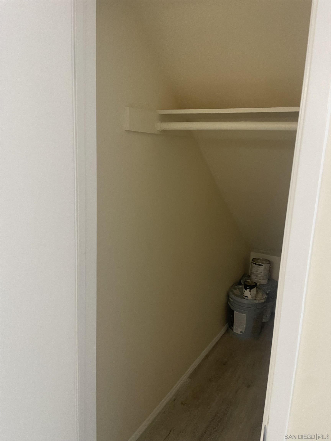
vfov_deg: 67.3
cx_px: 166
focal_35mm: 26
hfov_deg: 53.1
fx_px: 331
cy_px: 220
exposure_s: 1/60
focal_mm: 4.2
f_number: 1.6
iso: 125
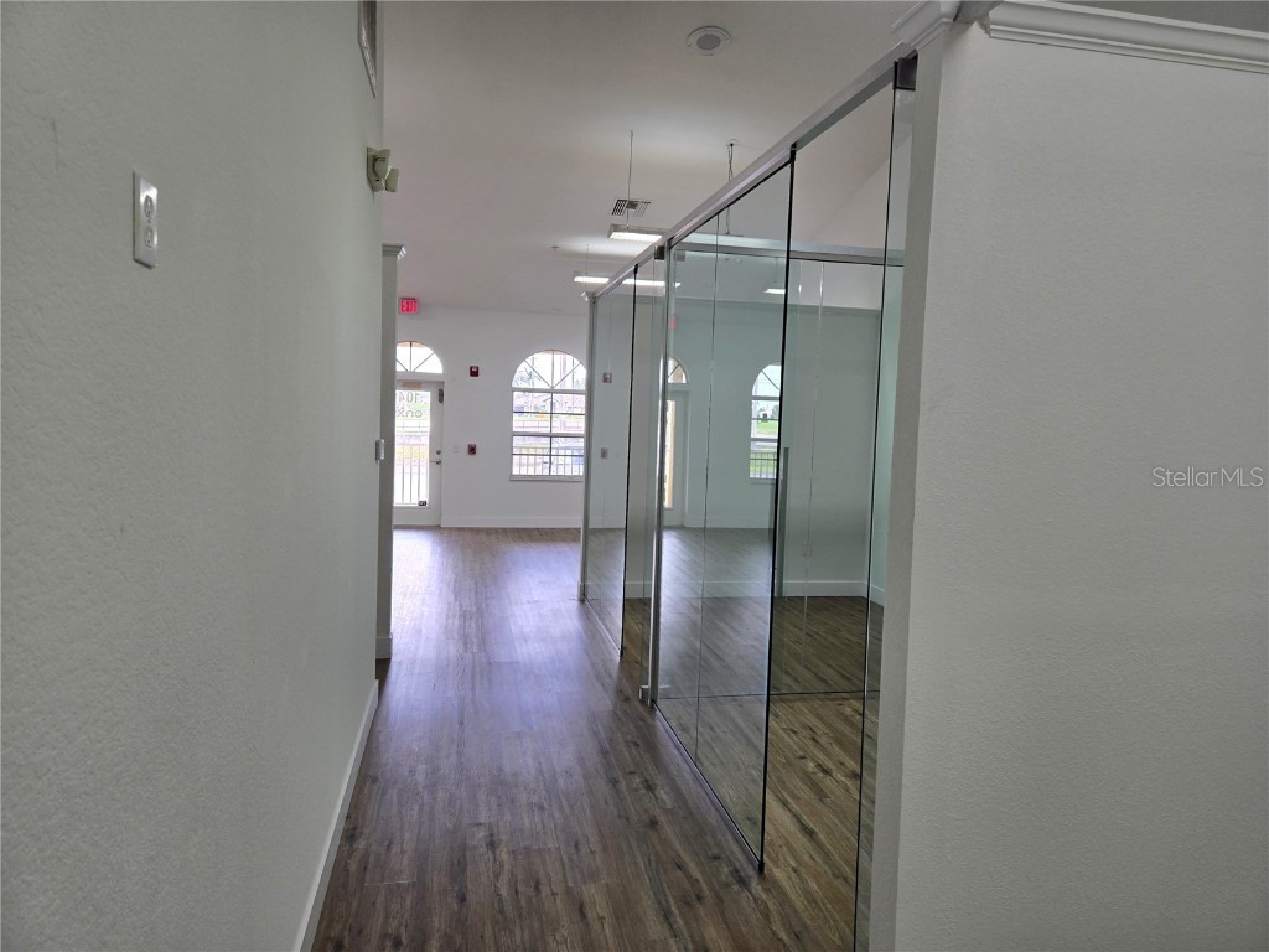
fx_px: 843
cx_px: 634
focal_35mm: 23
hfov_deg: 73.9
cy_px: 476
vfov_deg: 58.9
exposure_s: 1/64
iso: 32
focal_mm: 5.4
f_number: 1.8
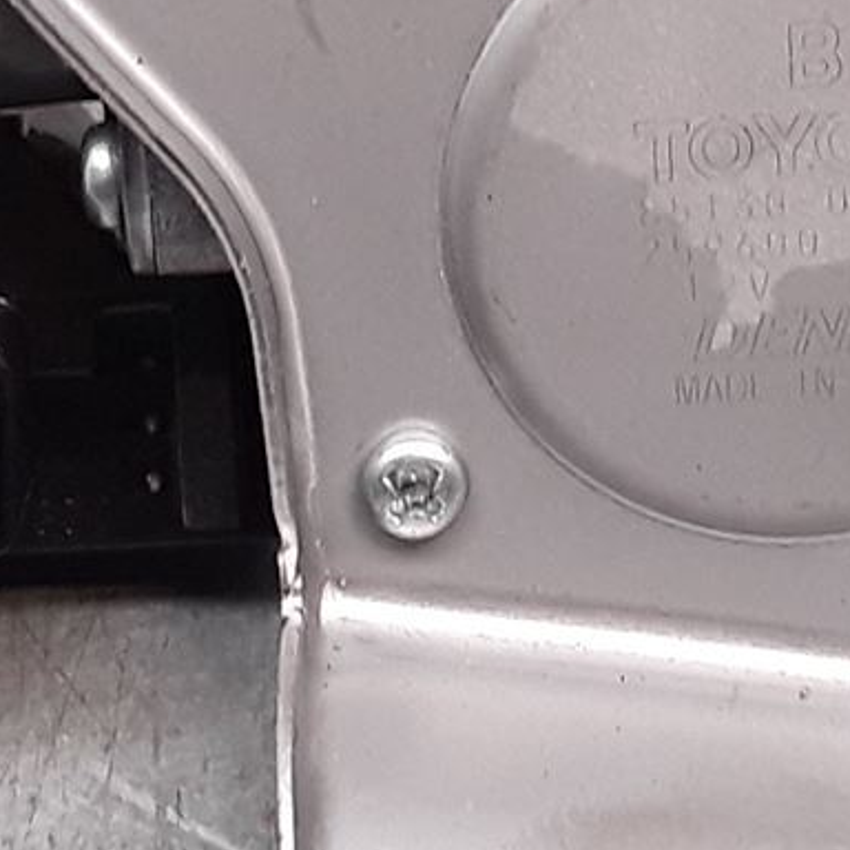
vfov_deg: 13.1
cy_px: 71
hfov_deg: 13.2
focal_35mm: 132
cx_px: 522
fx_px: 3667
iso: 50
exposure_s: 1/50
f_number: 1.9
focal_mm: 2.91
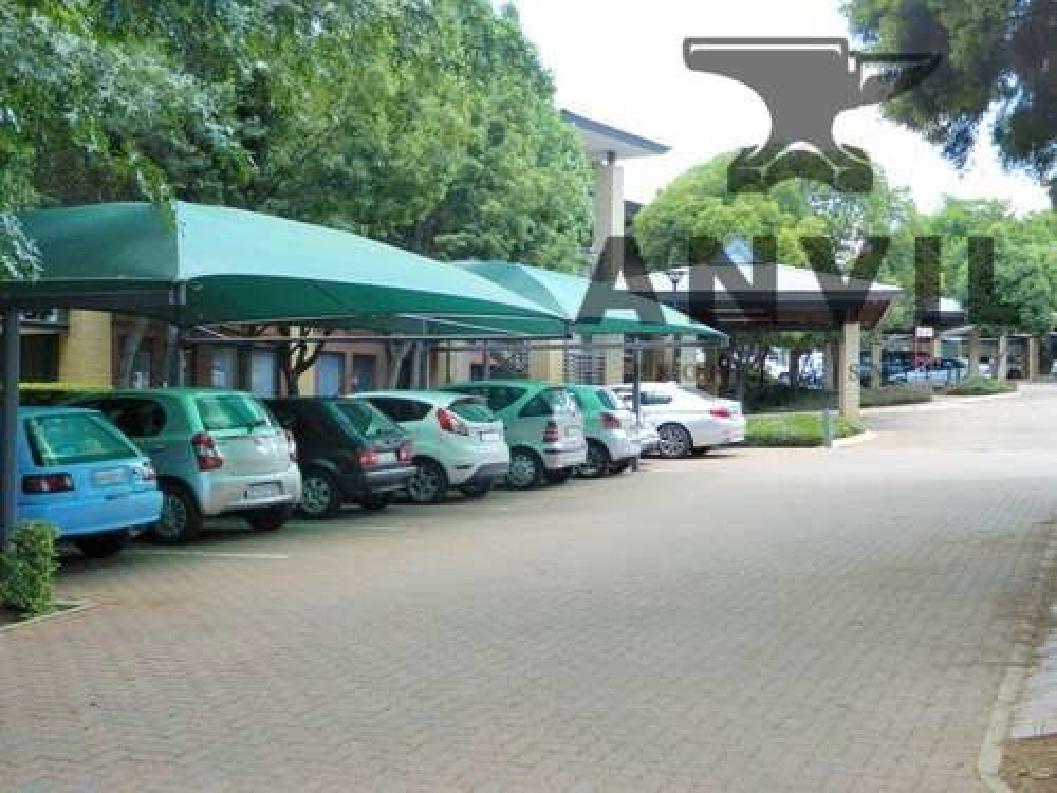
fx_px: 1435
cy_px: 396
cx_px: 528
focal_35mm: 47
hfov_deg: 40.4
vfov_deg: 30.9
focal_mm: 8.4
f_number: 3.6
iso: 400
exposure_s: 1/320
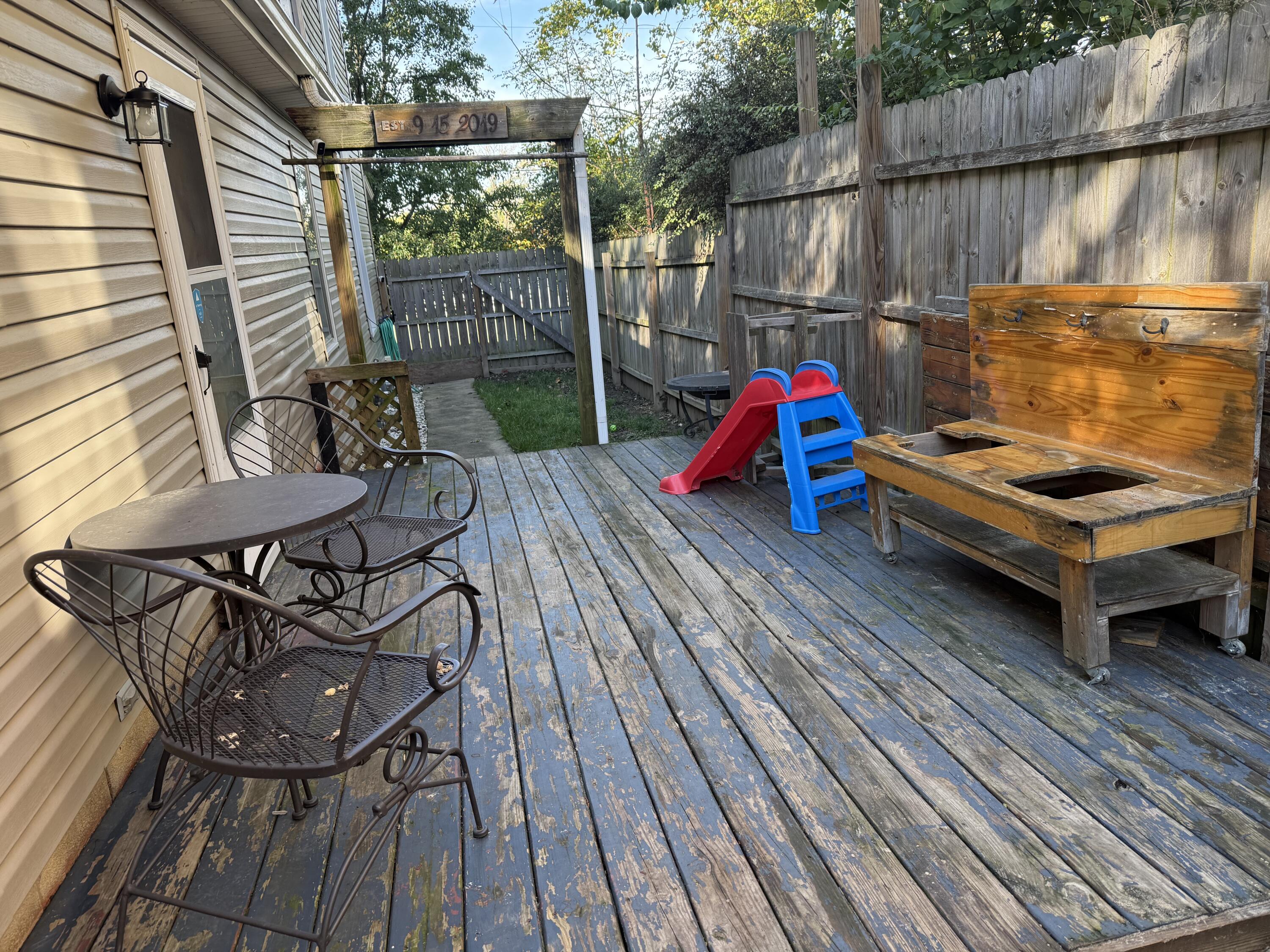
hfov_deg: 71.6
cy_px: 476
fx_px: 881
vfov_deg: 56.8
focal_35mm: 24
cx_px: 635
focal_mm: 6.76
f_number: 1.78
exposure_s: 1/275
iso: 100
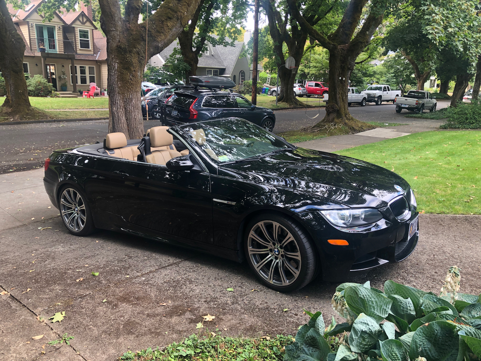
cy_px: 180
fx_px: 389
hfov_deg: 63.4
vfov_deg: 49.7
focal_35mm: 28
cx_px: 240
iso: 50
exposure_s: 1/120
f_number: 1.8
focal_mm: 4
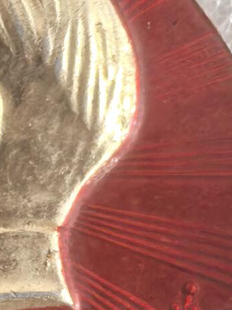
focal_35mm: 311
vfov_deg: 6.4
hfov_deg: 4.7
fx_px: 2780
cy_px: 164
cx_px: -100
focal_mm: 5.75
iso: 320
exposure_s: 1/300
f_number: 2
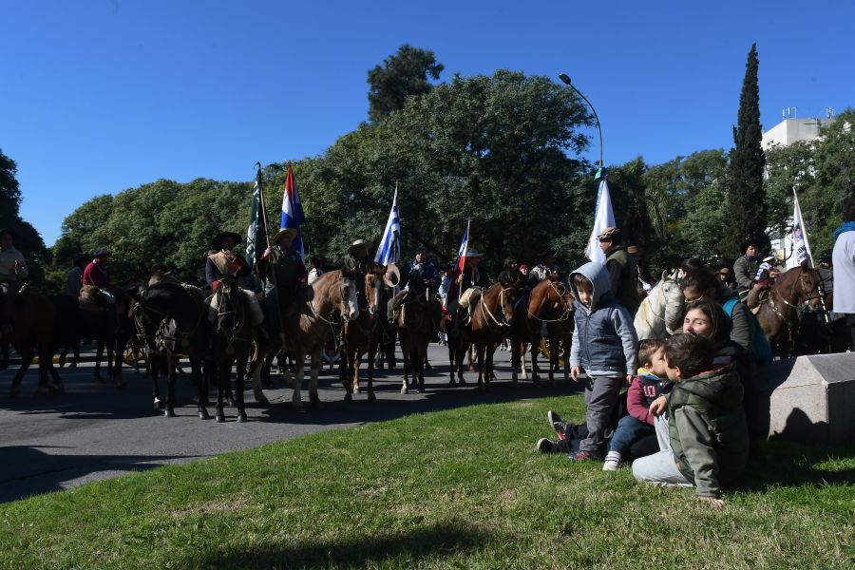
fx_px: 606
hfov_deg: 70.4
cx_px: 428
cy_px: 285
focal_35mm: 26
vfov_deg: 50.4
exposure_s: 1/500
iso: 640
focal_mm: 17
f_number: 16
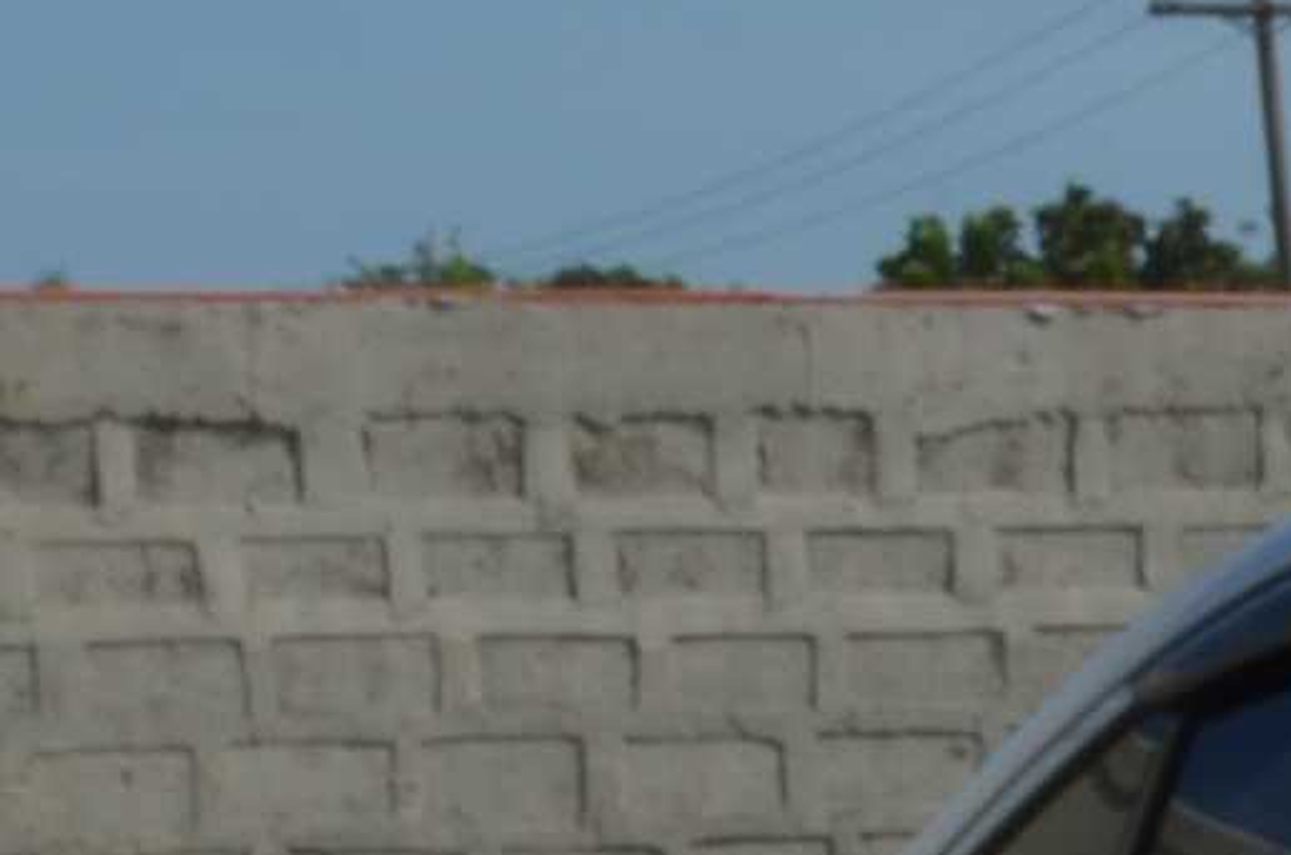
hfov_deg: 6.0
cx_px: 3429
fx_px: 11558
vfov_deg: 4.2
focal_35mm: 323
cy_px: 2056
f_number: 29
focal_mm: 30
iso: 100
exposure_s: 1/25
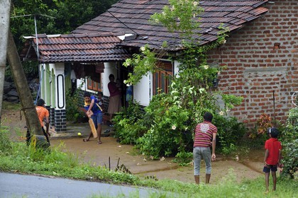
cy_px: 99
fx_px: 844
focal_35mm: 102
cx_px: 149
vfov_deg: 13.4
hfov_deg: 20.0
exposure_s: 1/250
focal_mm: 102
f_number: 6.3
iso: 800
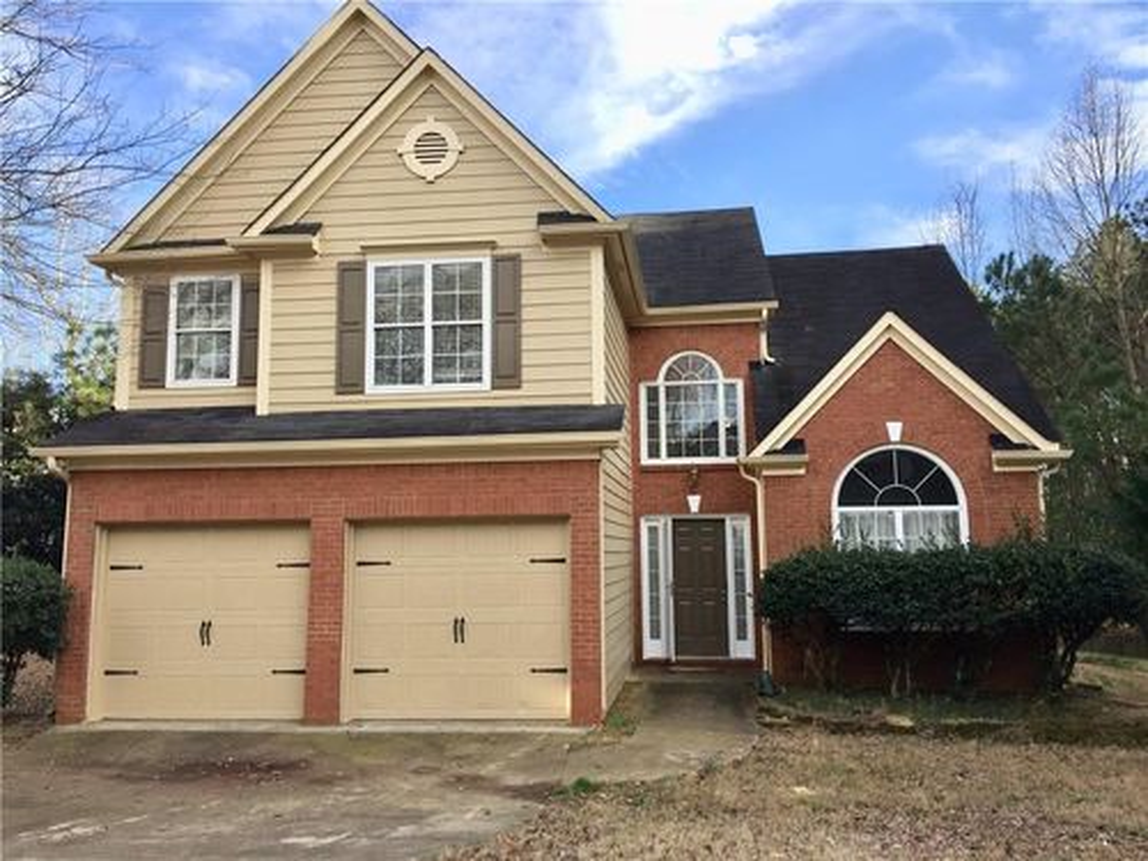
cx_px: 574
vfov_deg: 48.2
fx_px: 962
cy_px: 430
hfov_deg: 61.7
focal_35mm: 29
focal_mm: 4.15
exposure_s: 1/694
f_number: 2.2
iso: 32
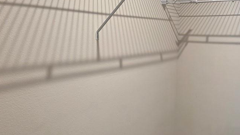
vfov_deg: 33.6
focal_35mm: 35
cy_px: 52
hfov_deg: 55.2
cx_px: 164
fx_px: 223
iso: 200
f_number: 1.9
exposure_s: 1/60
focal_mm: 2.2
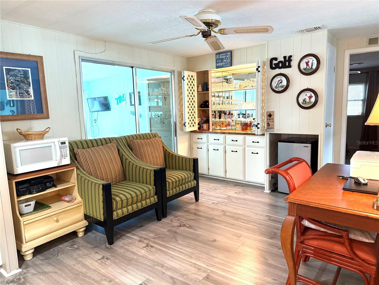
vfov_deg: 56.8
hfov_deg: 71.6
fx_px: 263
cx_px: 190
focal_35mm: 24
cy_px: 142
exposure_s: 1/60
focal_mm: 6.76
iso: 400
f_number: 1.78
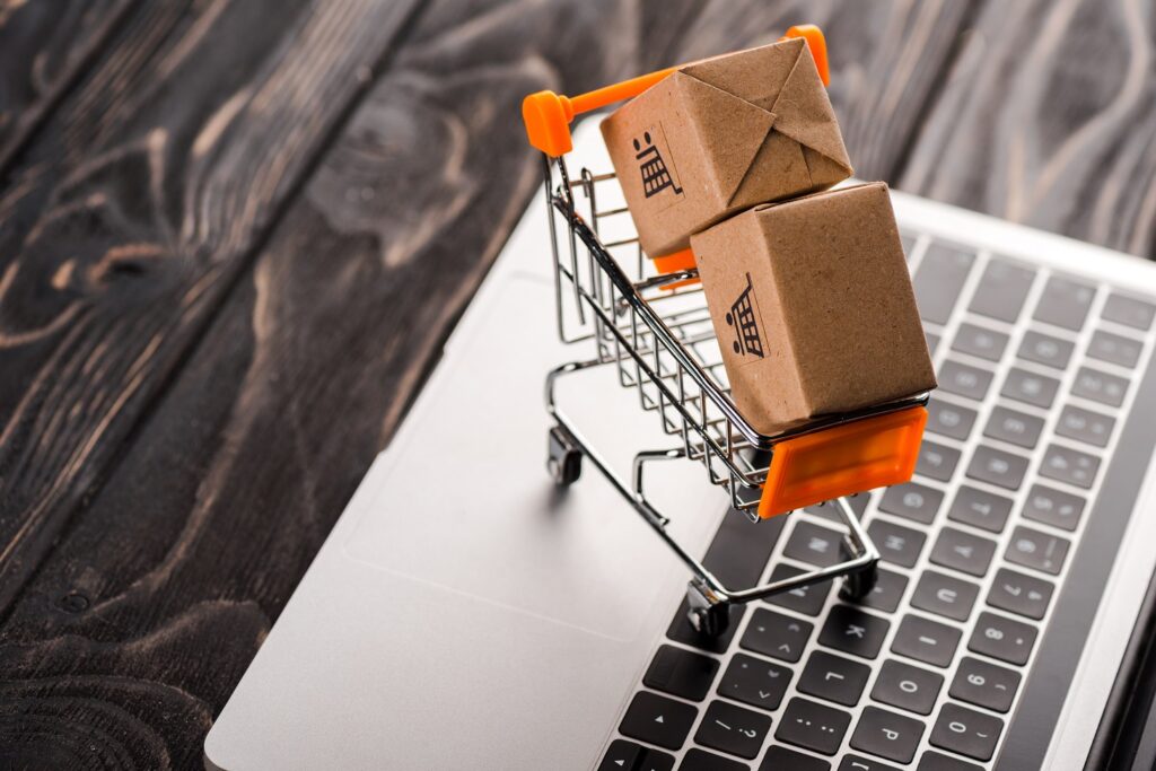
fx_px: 3372
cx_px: 578
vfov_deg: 13.0
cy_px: 386
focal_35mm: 105
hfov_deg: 19.5
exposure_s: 1/200
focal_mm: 105
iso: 100
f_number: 7.1
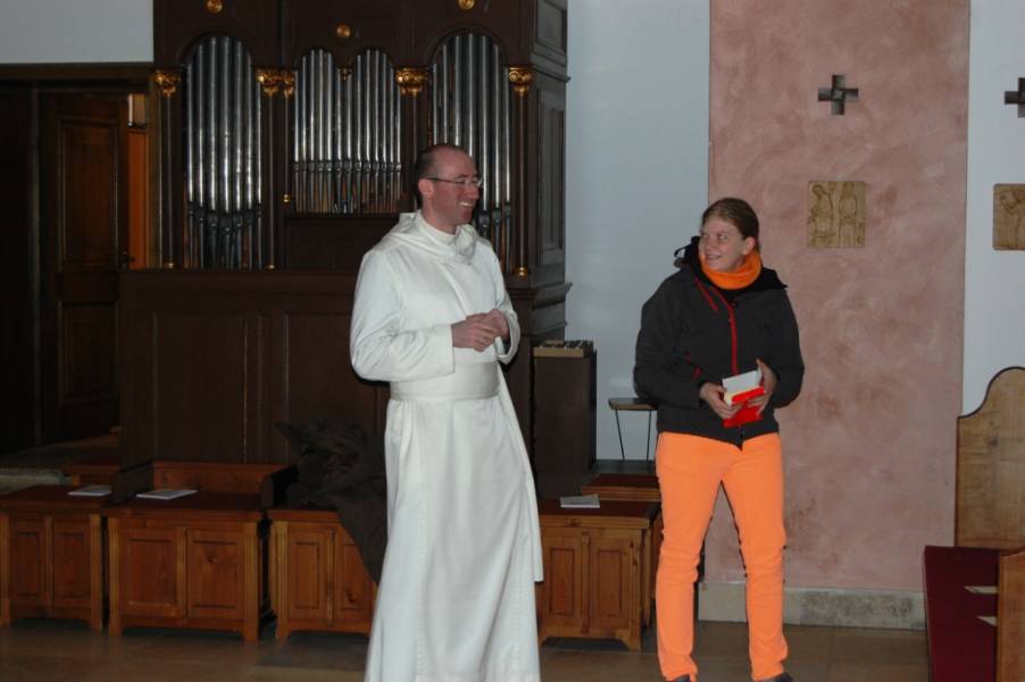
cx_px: 512
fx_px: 1963
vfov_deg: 19.7
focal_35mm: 69
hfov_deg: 29.3
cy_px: 341
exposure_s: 1/60
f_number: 5.3
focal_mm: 46
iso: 400
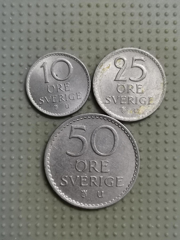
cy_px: 120
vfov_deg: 36.8
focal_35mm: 52
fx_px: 361
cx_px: 90
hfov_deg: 28.0
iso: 400
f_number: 1.8
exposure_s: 1/25.7
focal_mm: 4.75
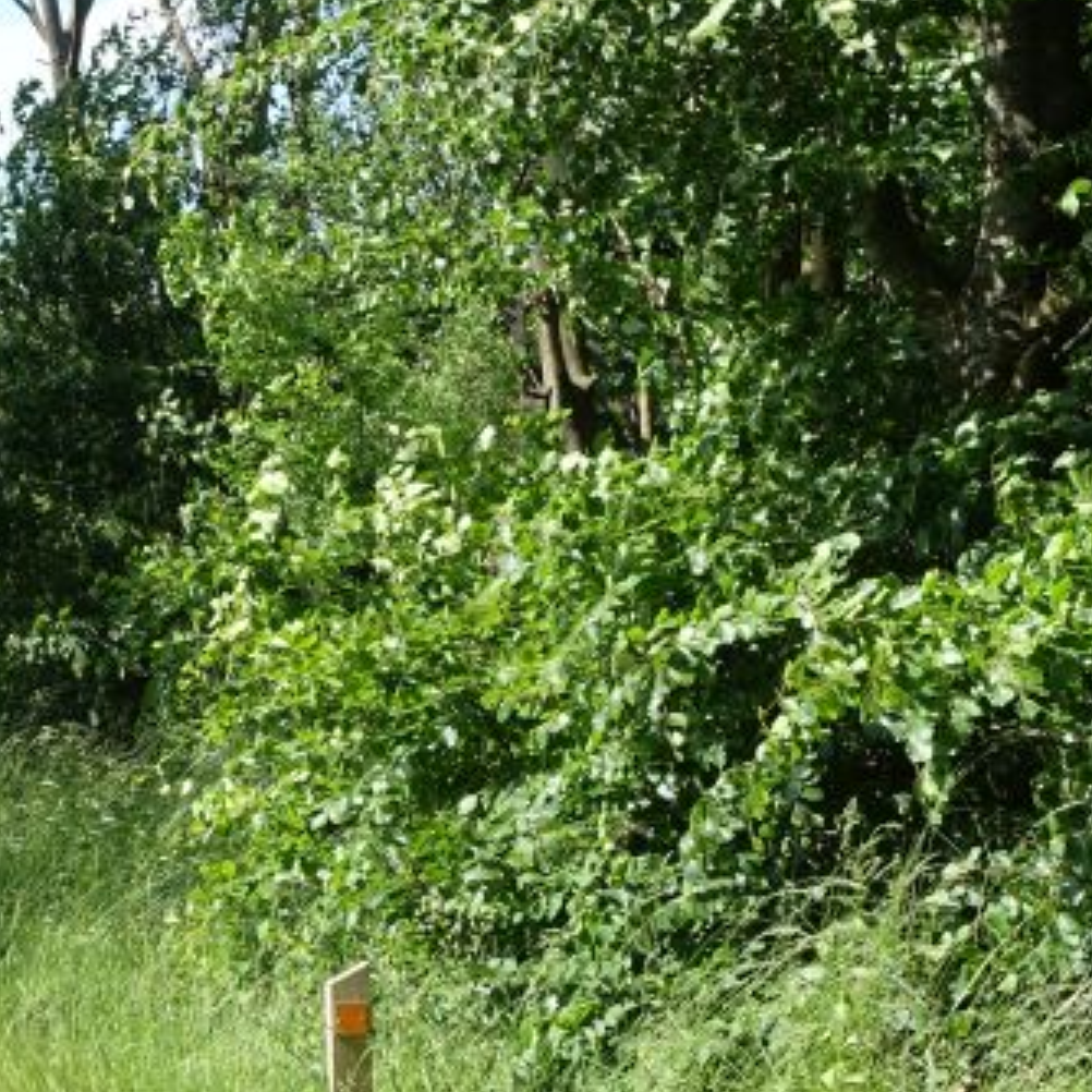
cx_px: -392
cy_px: 646
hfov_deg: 15.4
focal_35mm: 107
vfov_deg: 16.3
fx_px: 3819
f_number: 5.6
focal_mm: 15.1
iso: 125
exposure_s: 1/250
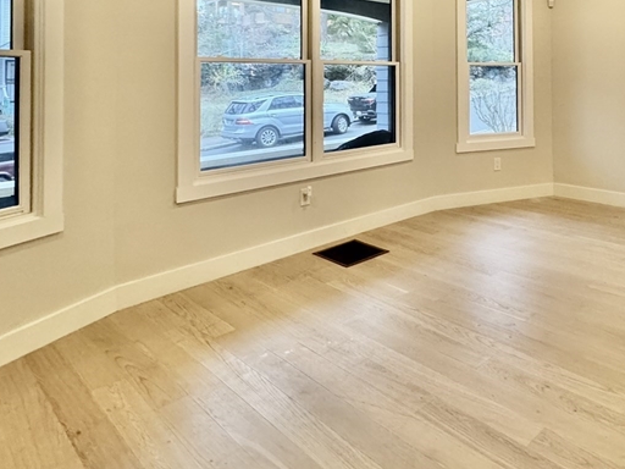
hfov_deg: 61.1
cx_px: 441
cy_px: 68
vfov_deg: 46.1
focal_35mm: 28
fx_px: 506
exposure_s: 1/120
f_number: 2.2
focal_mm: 2.22
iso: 320
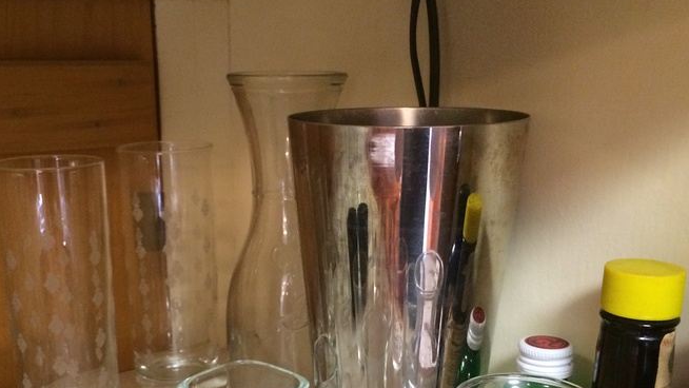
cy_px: 297
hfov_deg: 45.3
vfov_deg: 26.2
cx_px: 287
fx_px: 822
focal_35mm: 45
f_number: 2.2
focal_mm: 4.12
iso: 320
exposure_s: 1/20
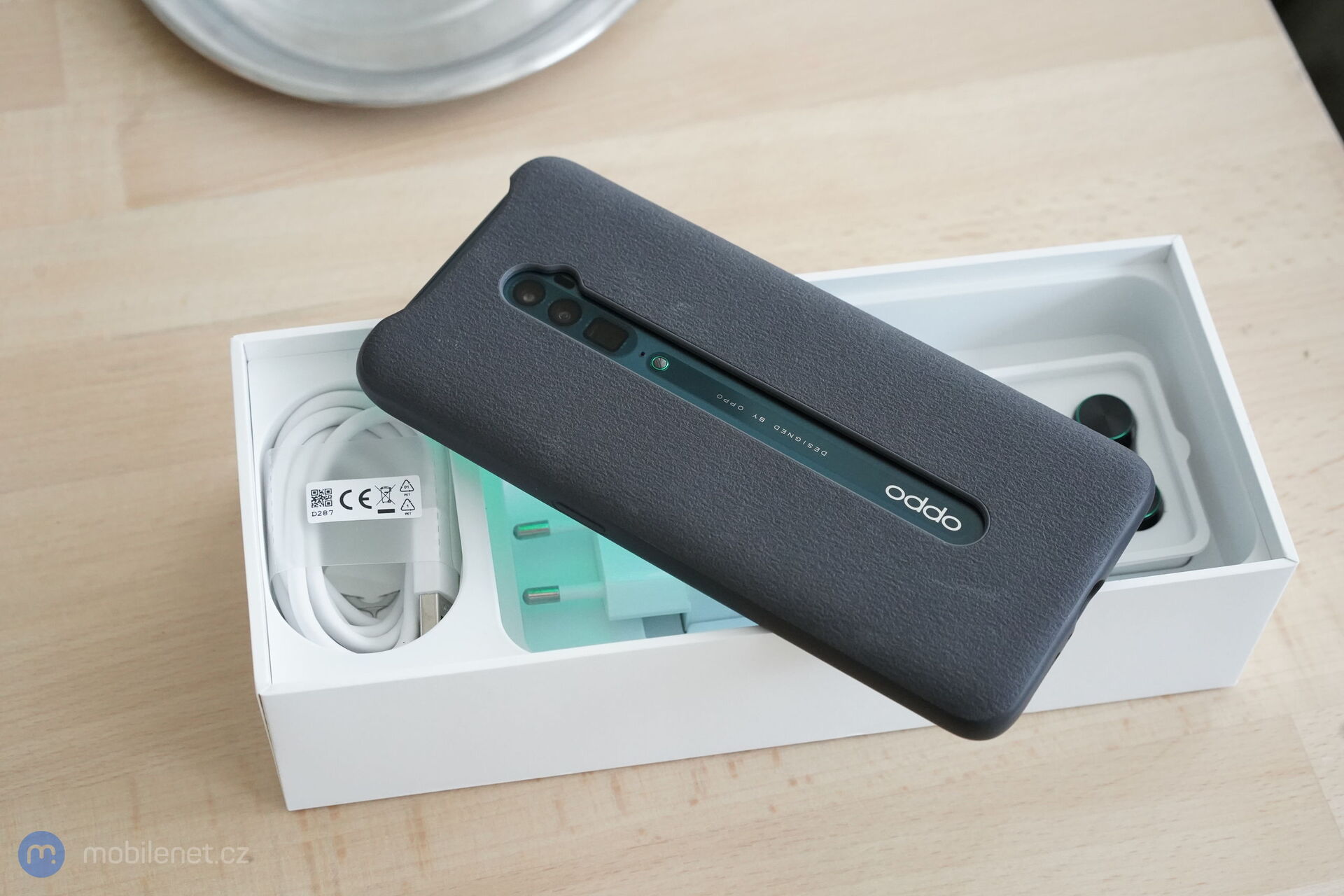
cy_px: 448
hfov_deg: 36.2
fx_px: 2053
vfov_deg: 24.6
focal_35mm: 55
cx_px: 672
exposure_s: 1/320
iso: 8000
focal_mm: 55
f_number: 7.1
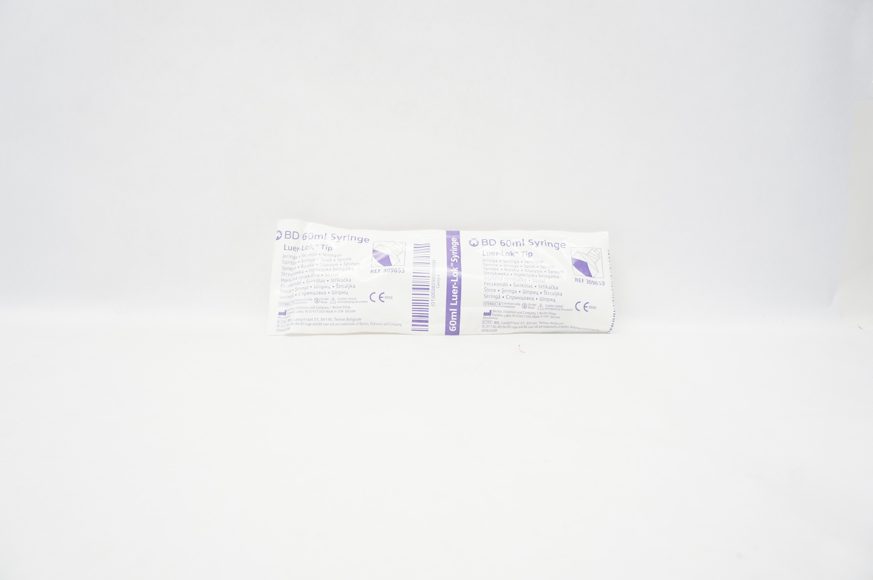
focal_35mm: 27
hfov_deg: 67.4
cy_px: 290
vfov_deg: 47.8
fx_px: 654
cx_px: 436
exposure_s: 1/50
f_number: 7.1
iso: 800
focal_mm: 18
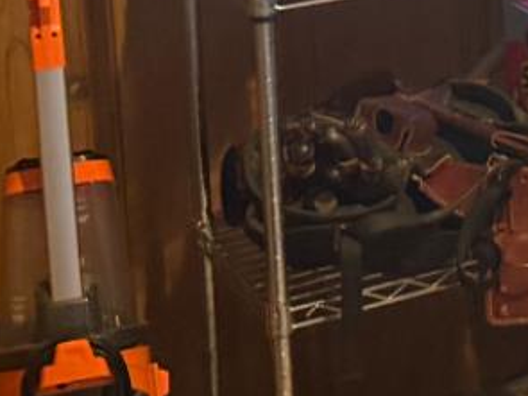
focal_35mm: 122
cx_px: 798
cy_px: -254
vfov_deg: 11.5
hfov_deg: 15.0
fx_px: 1860
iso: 400
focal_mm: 6.76
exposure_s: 1/60
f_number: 1.78
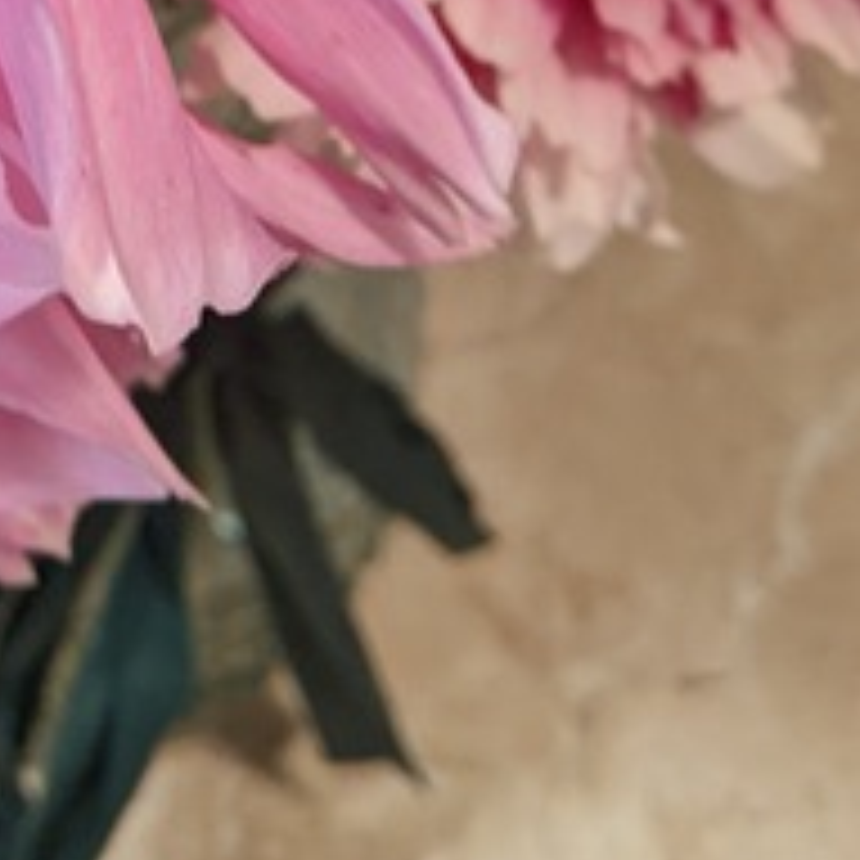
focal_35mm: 96
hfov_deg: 17.3
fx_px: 2698
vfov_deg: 15.7
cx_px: -180
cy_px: -653
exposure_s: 1/24
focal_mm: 4.44
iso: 264
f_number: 1.8
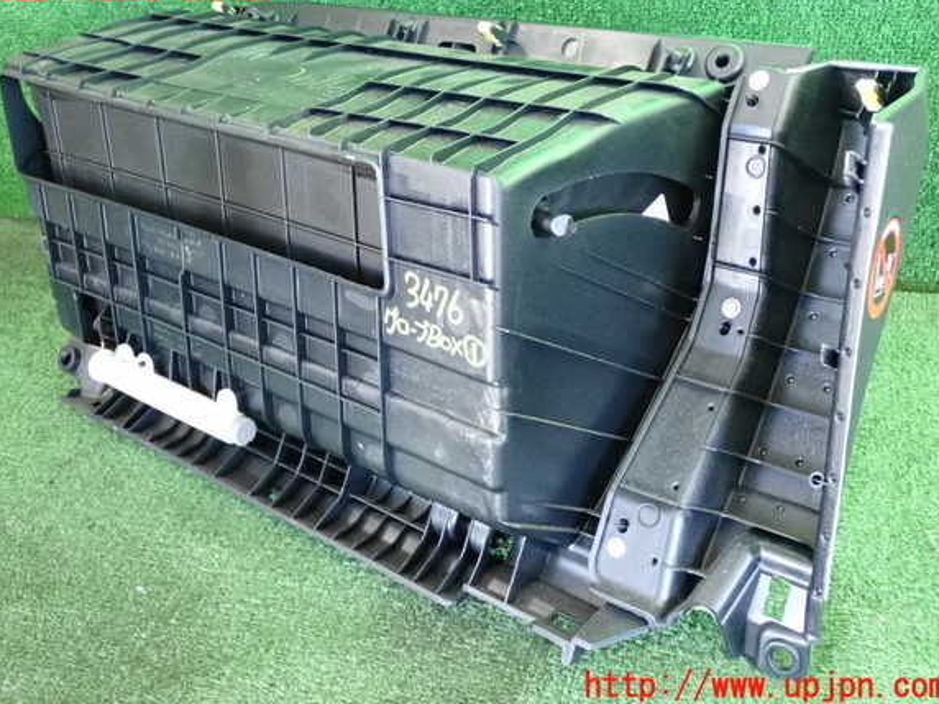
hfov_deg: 43.8
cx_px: 463
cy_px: 338
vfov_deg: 33.6
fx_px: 1166
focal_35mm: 43
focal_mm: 7.31
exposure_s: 1/125
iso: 2000
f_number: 2.8
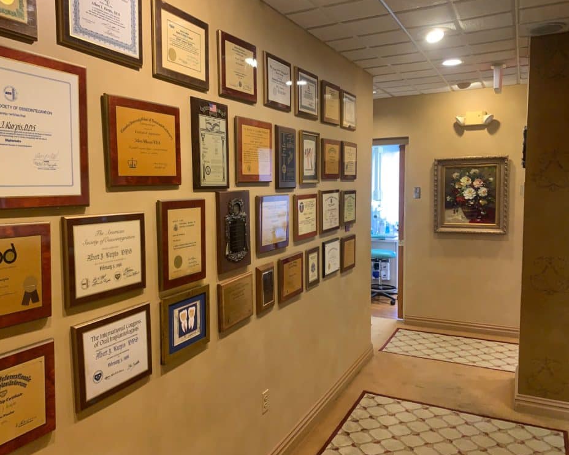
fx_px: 471
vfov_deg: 51.5
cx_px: 260
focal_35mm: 28
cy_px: 231
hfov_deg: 62.1
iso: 160
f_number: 1.8
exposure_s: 1/60
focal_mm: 4.25
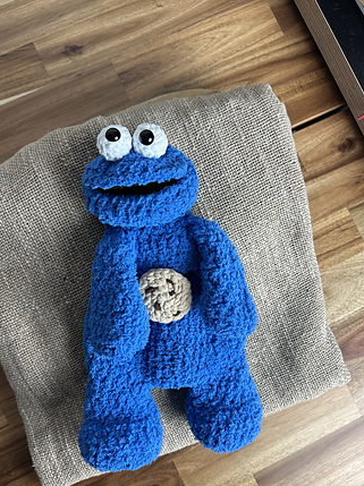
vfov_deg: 63.3
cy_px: 273
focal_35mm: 28
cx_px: 174
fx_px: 393
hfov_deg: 49.7
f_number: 1.78
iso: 80
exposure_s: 1/100
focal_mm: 6.86
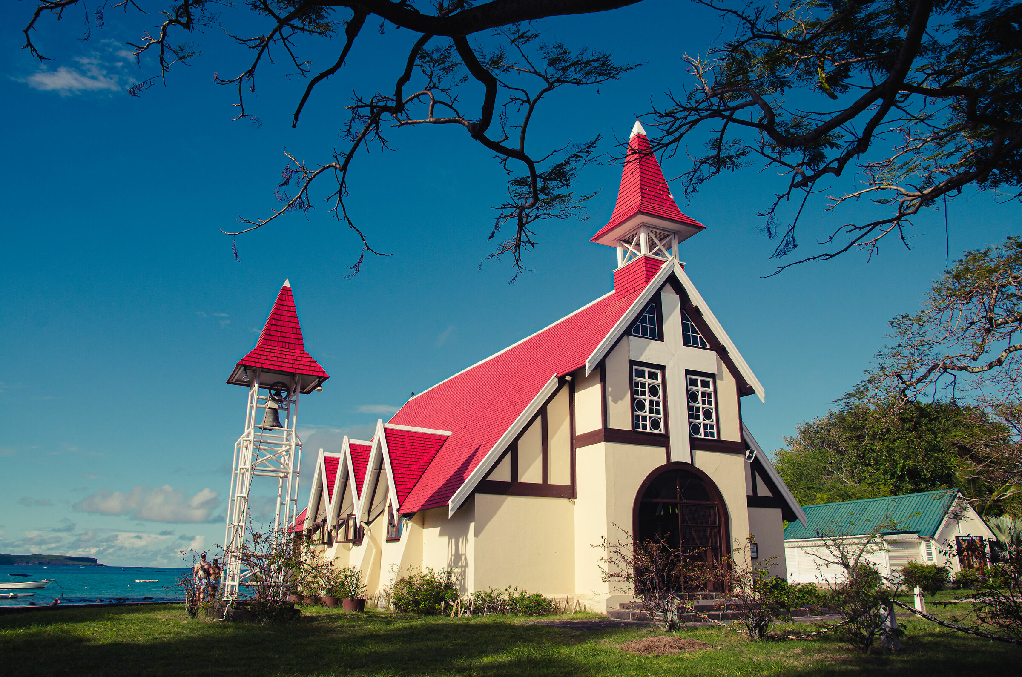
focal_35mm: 26
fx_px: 722
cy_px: 338
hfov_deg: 70.5
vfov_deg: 50.2
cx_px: 511
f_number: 6.3
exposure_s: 1/1250
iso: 250
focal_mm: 17
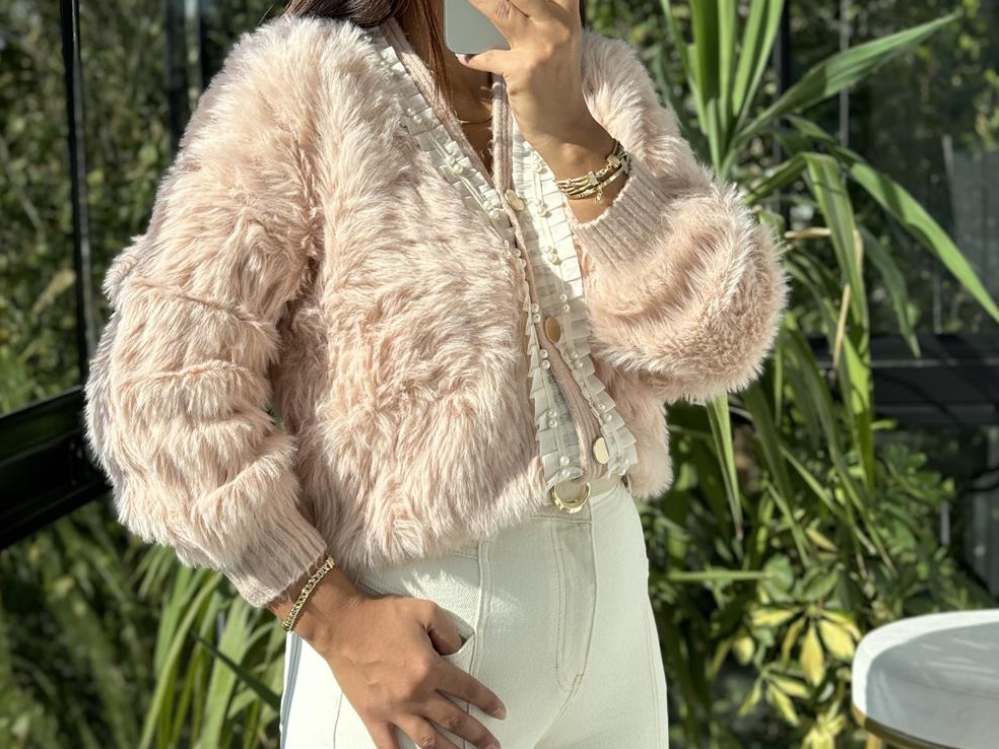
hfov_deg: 29.8
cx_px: 498
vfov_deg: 22.6
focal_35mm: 65
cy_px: 337
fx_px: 1876
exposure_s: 1/1133
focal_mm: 6.76
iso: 64
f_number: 1.78
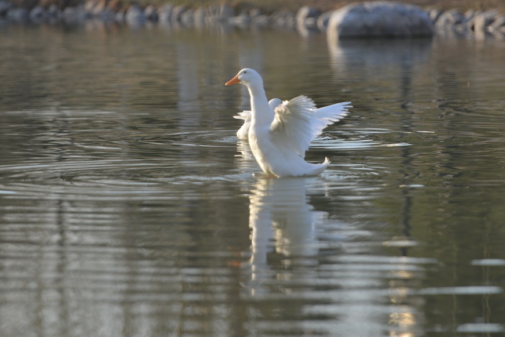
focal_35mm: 294
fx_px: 4125
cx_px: 274
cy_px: 127
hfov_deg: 7.0
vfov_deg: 4.7
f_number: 2.8
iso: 200
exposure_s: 1/1000
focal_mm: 200
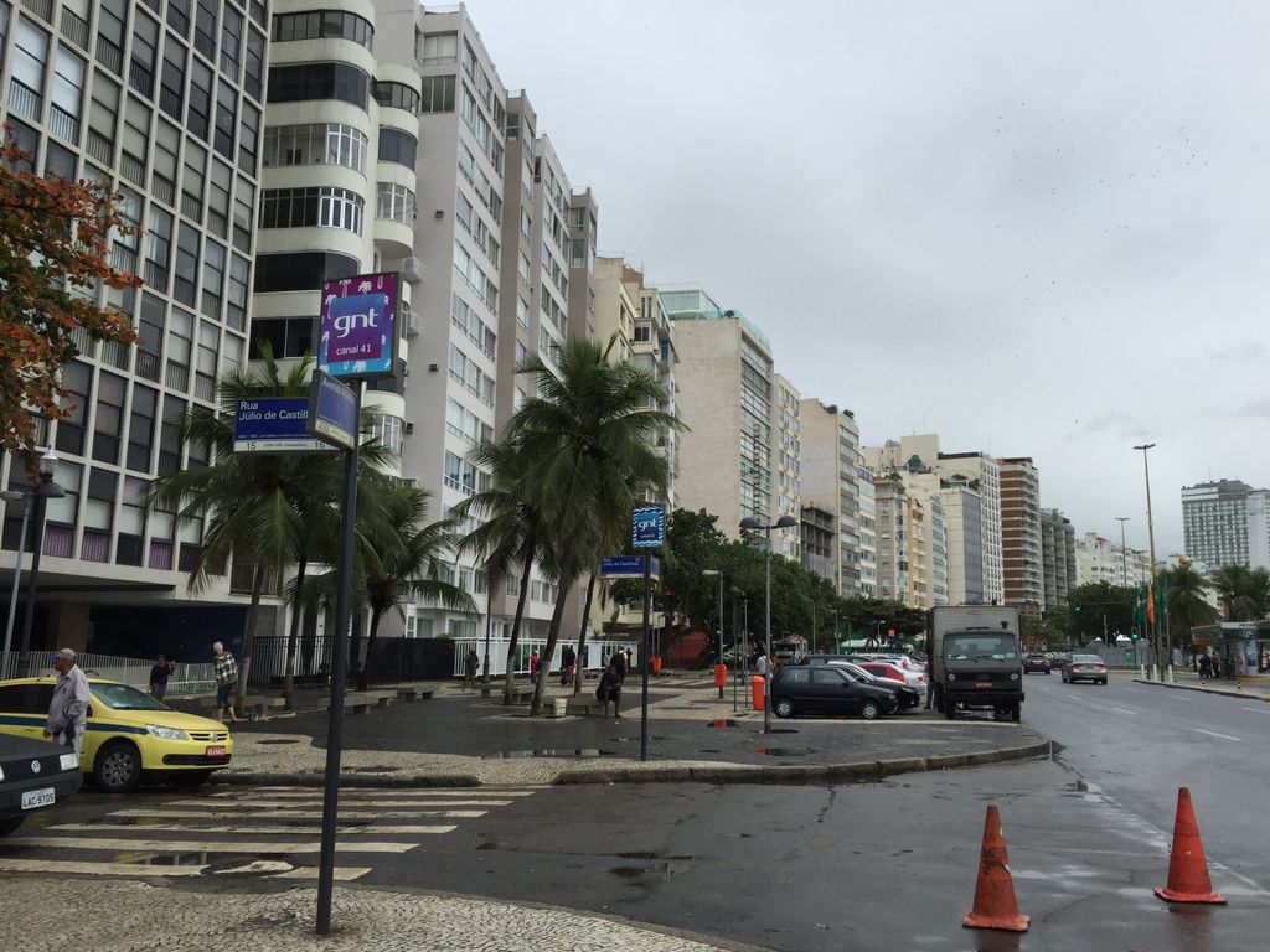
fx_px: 1064
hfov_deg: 61.7
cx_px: 635
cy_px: 476
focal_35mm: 29
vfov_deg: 48.2
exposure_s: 1/879
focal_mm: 4.15
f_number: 2.2
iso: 32
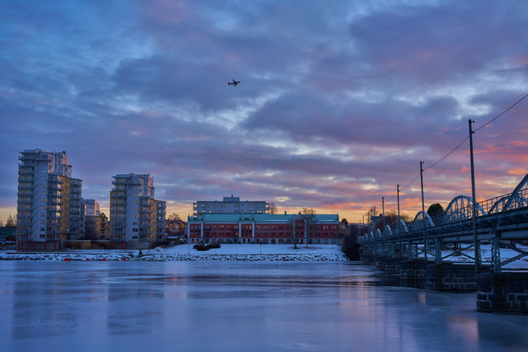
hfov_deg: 39.6
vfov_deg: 27.0
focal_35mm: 50
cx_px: 264
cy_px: 176
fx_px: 733
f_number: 5
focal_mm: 50
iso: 100
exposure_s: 1/100
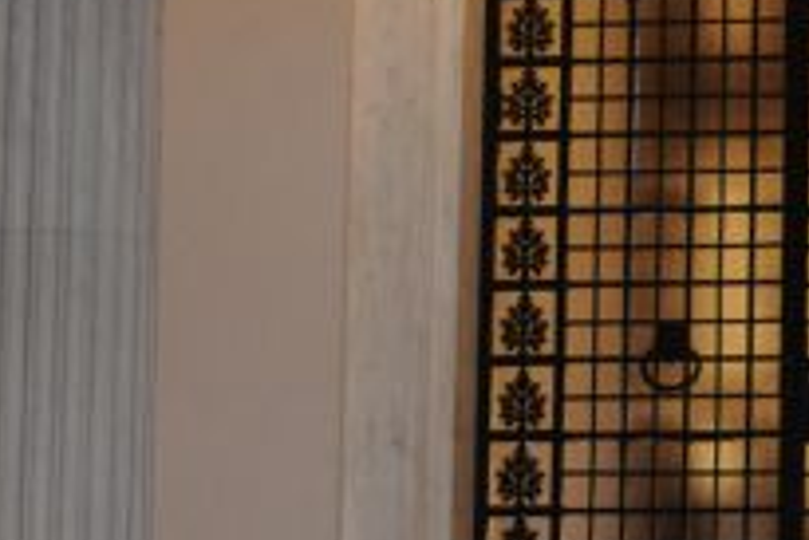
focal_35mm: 318
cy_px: 276
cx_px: 702
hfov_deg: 6.5
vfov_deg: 4.3
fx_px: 7151
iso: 4000
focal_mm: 102
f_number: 2.8
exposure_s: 1/250
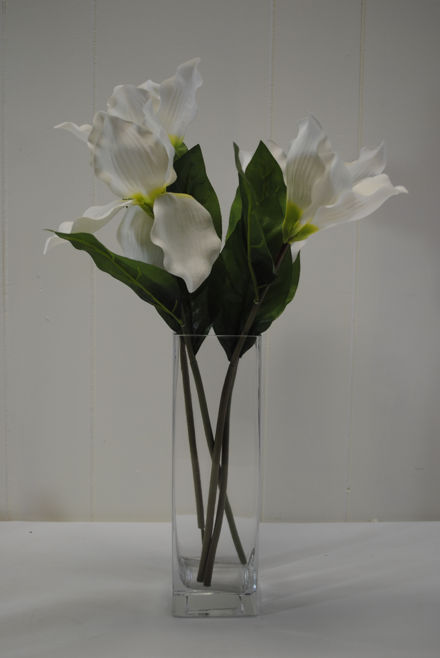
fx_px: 713
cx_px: 220
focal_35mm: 39
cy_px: 329
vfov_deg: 49.5
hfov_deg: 34.3
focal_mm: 26
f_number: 4.2
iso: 200
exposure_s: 1/50
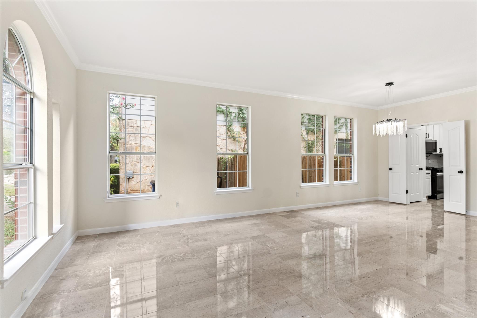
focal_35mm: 17
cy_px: 159
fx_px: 225
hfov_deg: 93.3
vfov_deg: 70.4
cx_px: 238
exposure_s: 1/40
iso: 100
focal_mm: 17
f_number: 4
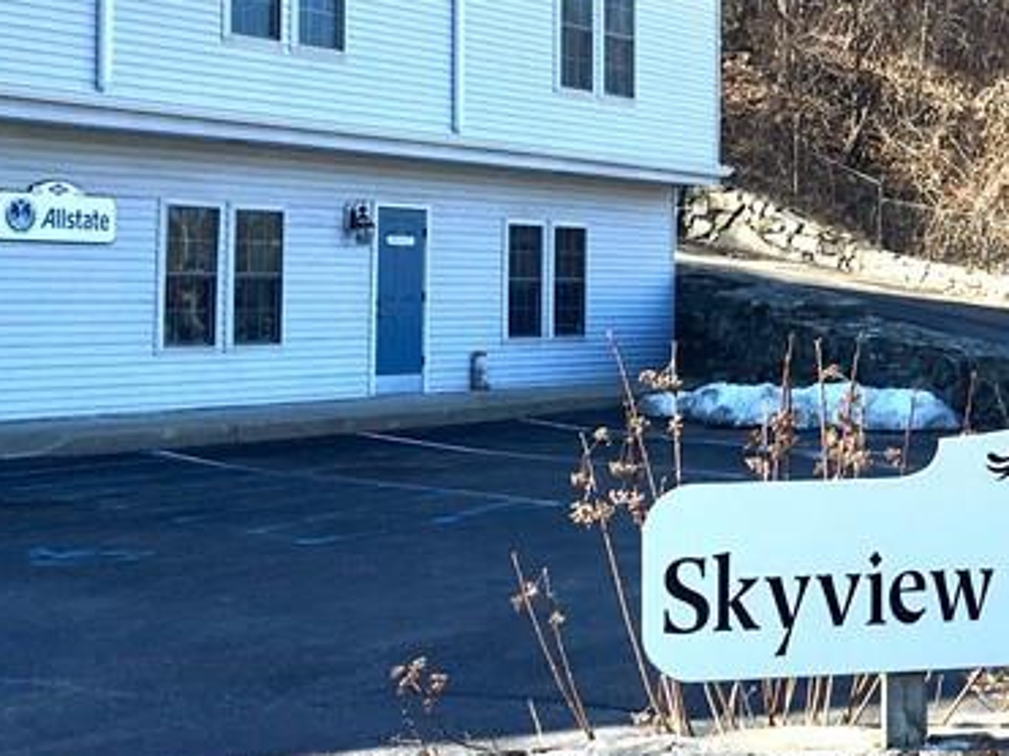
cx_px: 1205
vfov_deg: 18.3
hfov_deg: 22.5
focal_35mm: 80
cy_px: 185
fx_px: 2331
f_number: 2.2
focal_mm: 4.15
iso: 25
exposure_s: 1/425
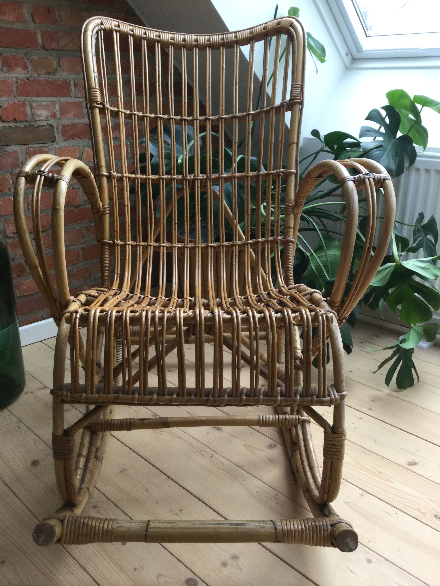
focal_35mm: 31
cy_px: 293
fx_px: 525
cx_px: 220
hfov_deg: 45.4
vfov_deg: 58.4
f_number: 2.4
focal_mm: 3.3
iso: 64
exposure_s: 1/33
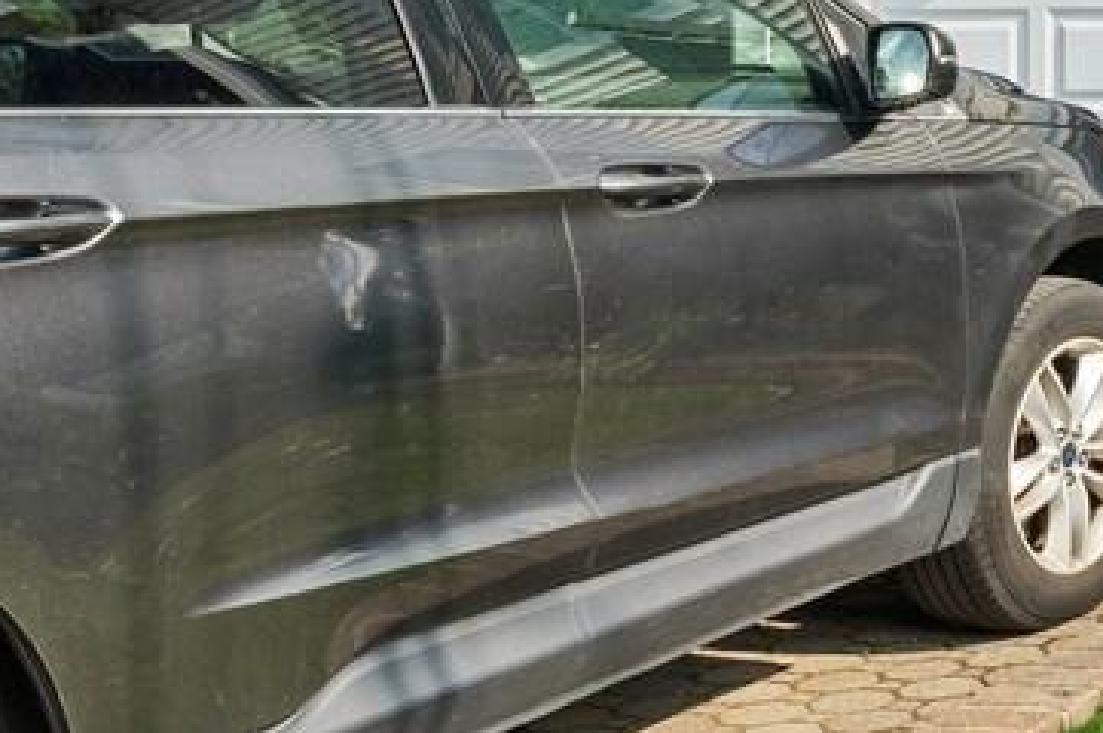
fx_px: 2241
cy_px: -544
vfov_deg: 16.0
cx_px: 1748
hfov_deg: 21.9
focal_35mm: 73
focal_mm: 16.5
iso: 100
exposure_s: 1/100
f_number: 11
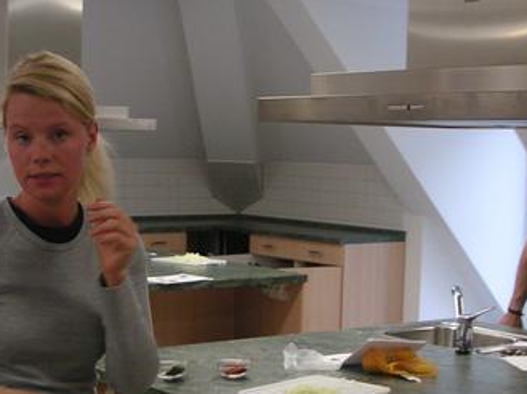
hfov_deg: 26.2
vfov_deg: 19.8
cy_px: 255
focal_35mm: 74
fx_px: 1125
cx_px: 183
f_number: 2.8
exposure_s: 1/45
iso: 125
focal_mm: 6
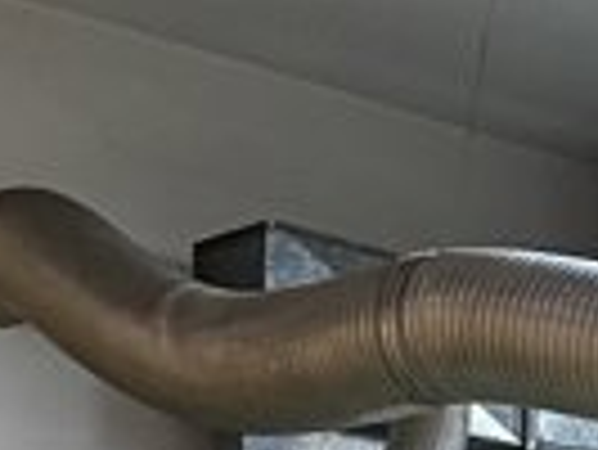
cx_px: 1183
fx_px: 2991
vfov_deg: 7.6
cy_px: 1325
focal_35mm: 173
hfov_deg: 10.5
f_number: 1.8
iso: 160
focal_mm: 4.25
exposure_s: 1/50
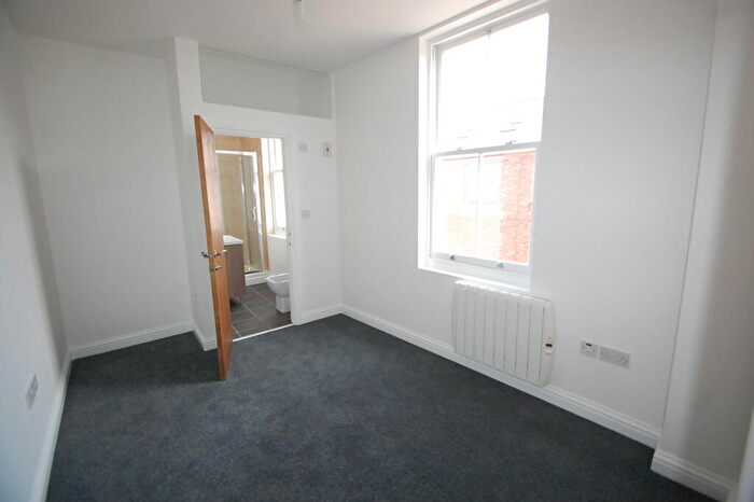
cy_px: 251
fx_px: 314
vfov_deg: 77.3
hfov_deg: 100.4
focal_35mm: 15
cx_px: 377
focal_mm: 10
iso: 1600
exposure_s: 1/500
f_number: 4
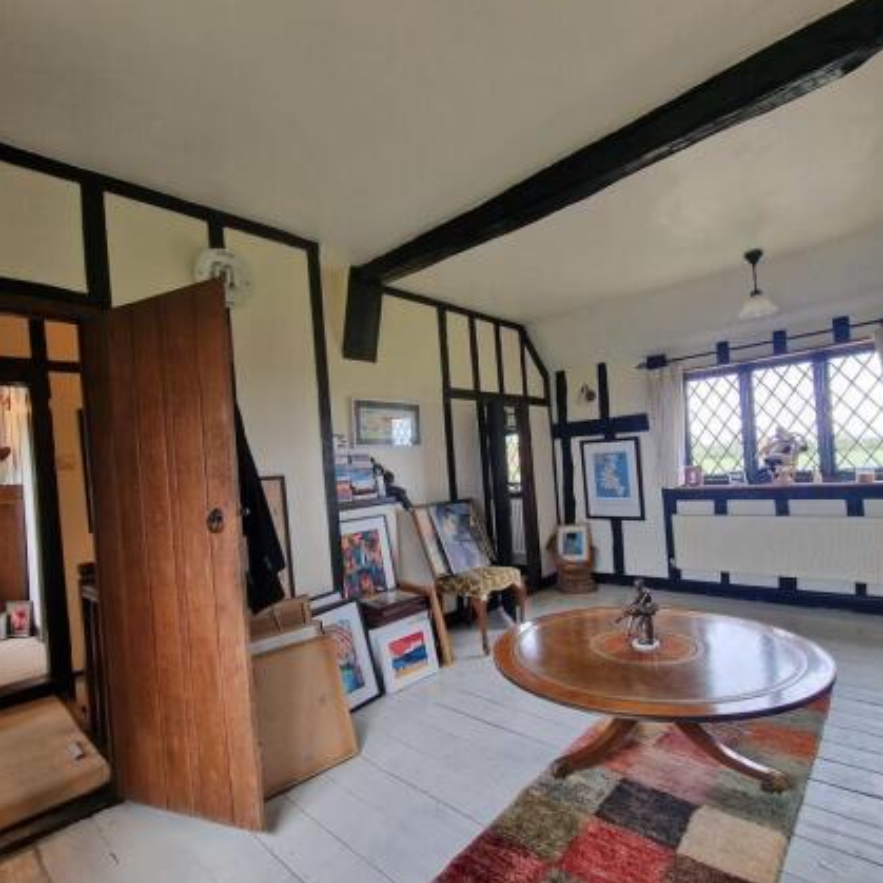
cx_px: 444
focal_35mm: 16
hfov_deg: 87.4
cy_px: 454
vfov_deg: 87.4
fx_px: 462
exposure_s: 1/50
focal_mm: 2.2
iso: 100
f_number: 2.2
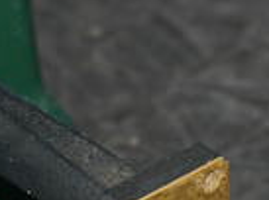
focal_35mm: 820
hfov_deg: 2.4
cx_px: -6
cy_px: 137
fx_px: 6355
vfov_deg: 1.8
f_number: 11
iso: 400
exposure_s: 1/60
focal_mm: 140
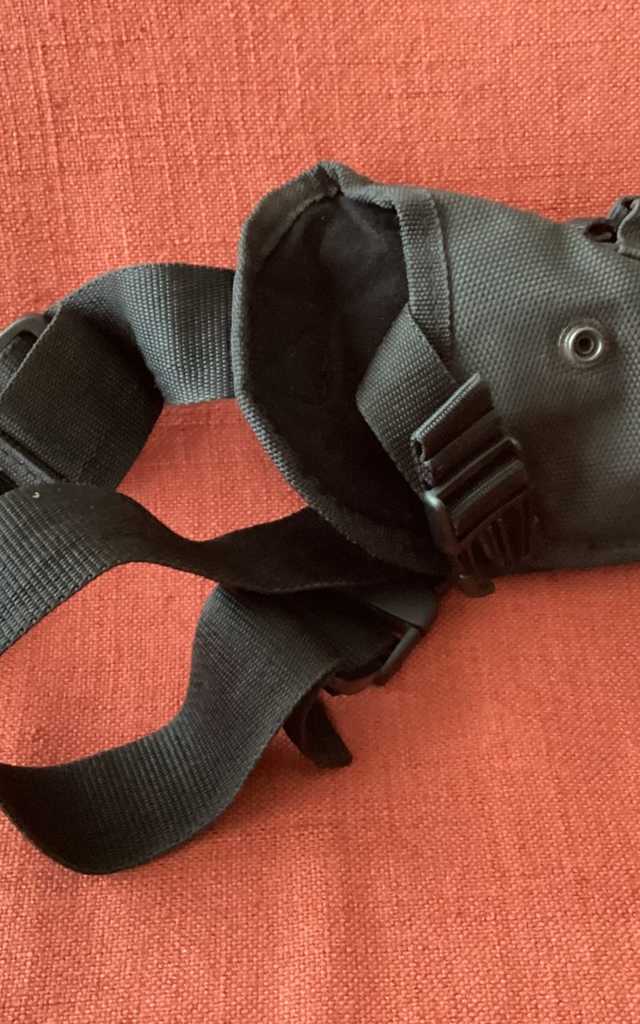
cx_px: 394
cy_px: 513
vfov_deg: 45.3
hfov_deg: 29.1
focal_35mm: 44
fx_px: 1228
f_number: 2.4
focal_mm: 3.3
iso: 640
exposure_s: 1/24
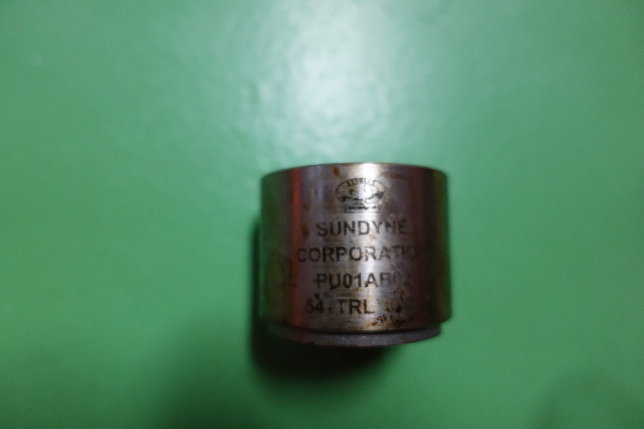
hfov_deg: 73.7
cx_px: 322
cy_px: 214
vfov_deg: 53.1
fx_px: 429
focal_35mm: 24
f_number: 1.8
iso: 640
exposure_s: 1/30
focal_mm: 8.8
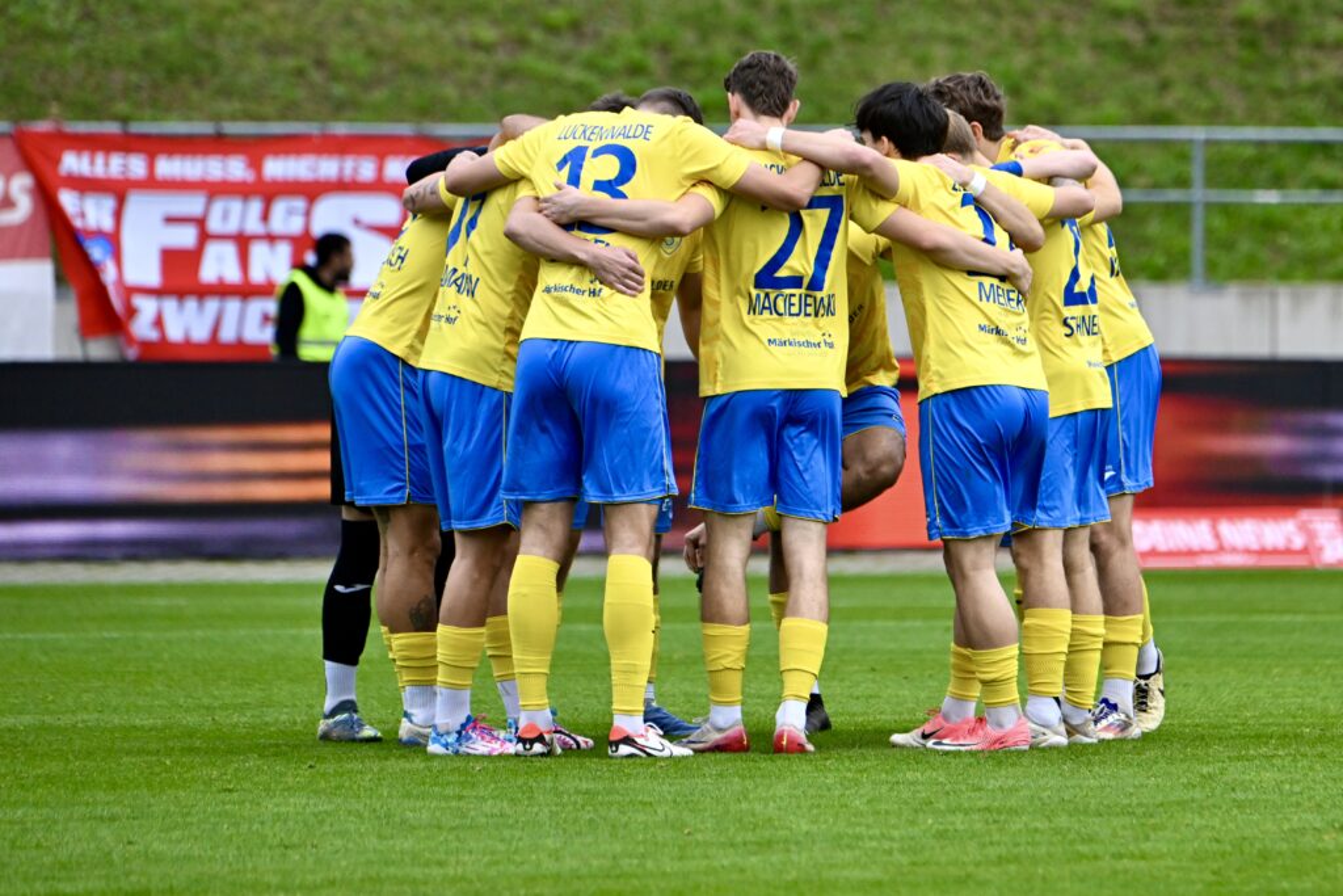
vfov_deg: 3.4
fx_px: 14923
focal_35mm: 400
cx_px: 672
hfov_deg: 5.2
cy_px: 448
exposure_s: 1/1600
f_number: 5.6
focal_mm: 400
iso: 2000
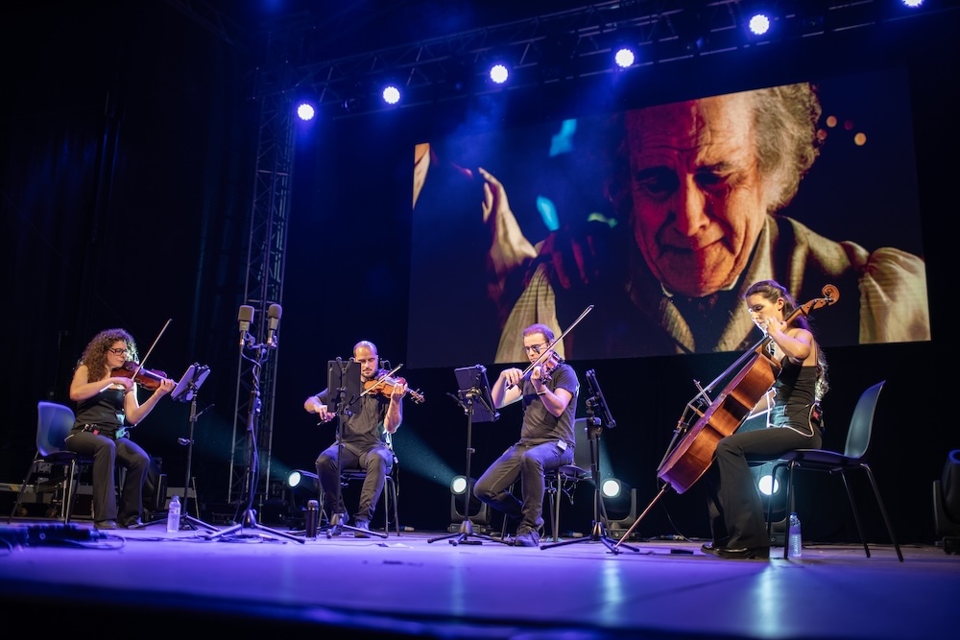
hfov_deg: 54.4
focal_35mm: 35
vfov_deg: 37.9
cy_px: 320
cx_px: 480
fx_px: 933
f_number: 1.7
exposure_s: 1/100
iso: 800
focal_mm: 35
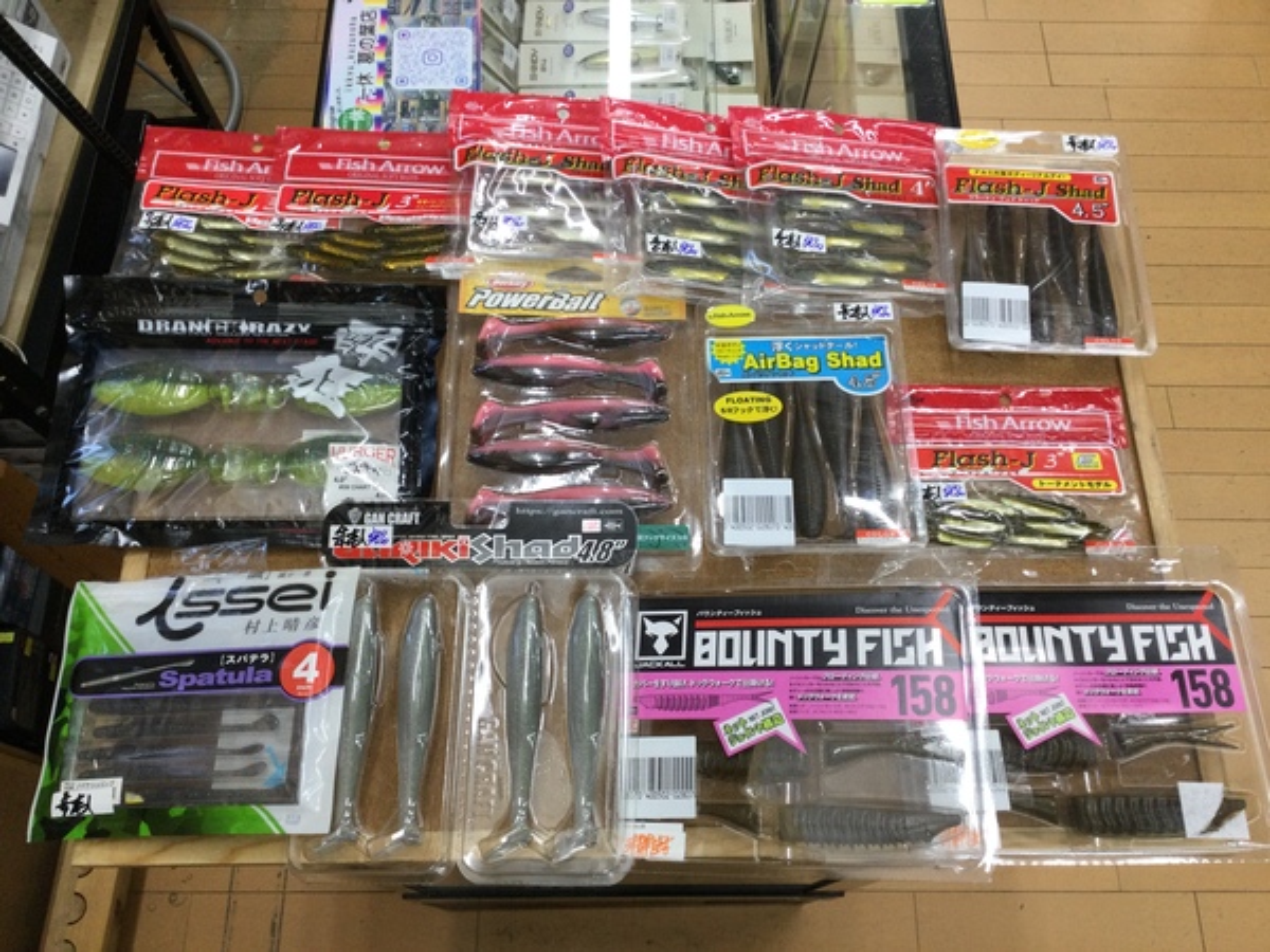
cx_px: 635
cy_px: 476
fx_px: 1137
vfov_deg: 45.4
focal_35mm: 31
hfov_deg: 58.4
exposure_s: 1/30
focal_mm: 3.3
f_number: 2.4
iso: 25
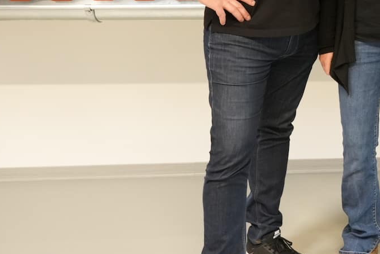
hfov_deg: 22.3
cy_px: -94
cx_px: 547
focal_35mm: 77
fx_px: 813
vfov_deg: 16.5
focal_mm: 26
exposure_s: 1/30
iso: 2500
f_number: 5.6
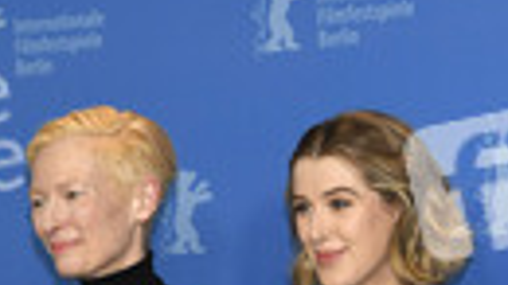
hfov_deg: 9.5
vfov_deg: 5.2
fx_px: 3043
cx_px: 250
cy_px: 753
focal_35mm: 226
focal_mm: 70
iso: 800
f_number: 3.5
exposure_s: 1/320
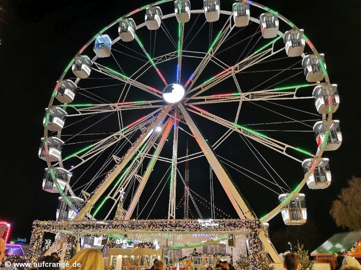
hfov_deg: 65.3
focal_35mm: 27
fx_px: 282
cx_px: 180
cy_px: 135
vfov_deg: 51.4
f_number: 1.6
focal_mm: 5.56
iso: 400
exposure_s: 1/100
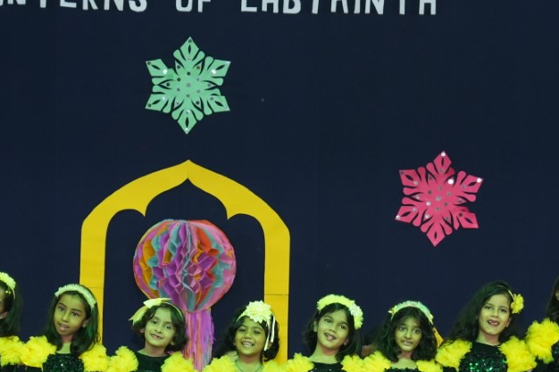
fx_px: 2732
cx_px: 321
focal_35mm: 176
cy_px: 369
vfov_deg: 7.8
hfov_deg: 11.7
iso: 1600
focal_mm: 68
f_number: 4.5
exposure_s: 1/200
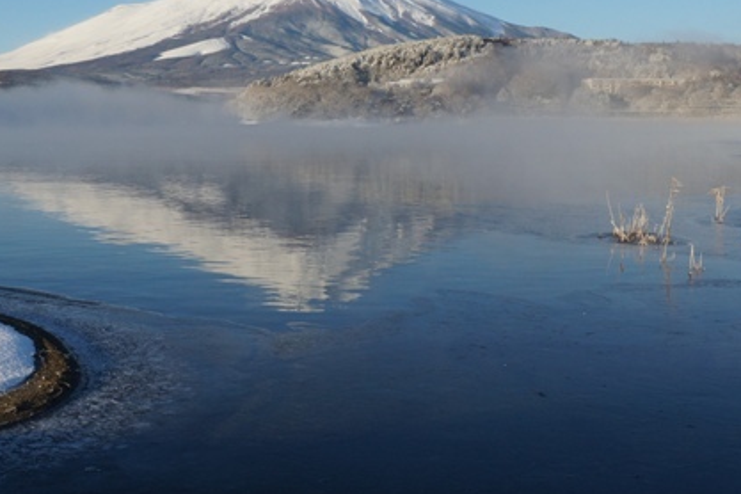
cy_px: 152
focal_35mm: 49
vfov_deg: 27.3
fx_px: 1008
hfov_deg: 40.2
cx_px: 307
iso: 200
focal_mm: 17
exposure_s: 1/320
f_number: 11
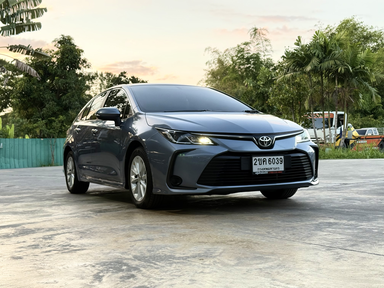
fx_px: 532
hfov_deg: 39.7
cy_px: 144
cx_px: 192
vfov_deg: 30.3
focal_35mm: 48
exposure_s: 1/121
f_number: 1.78
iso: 50
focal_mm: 6.76
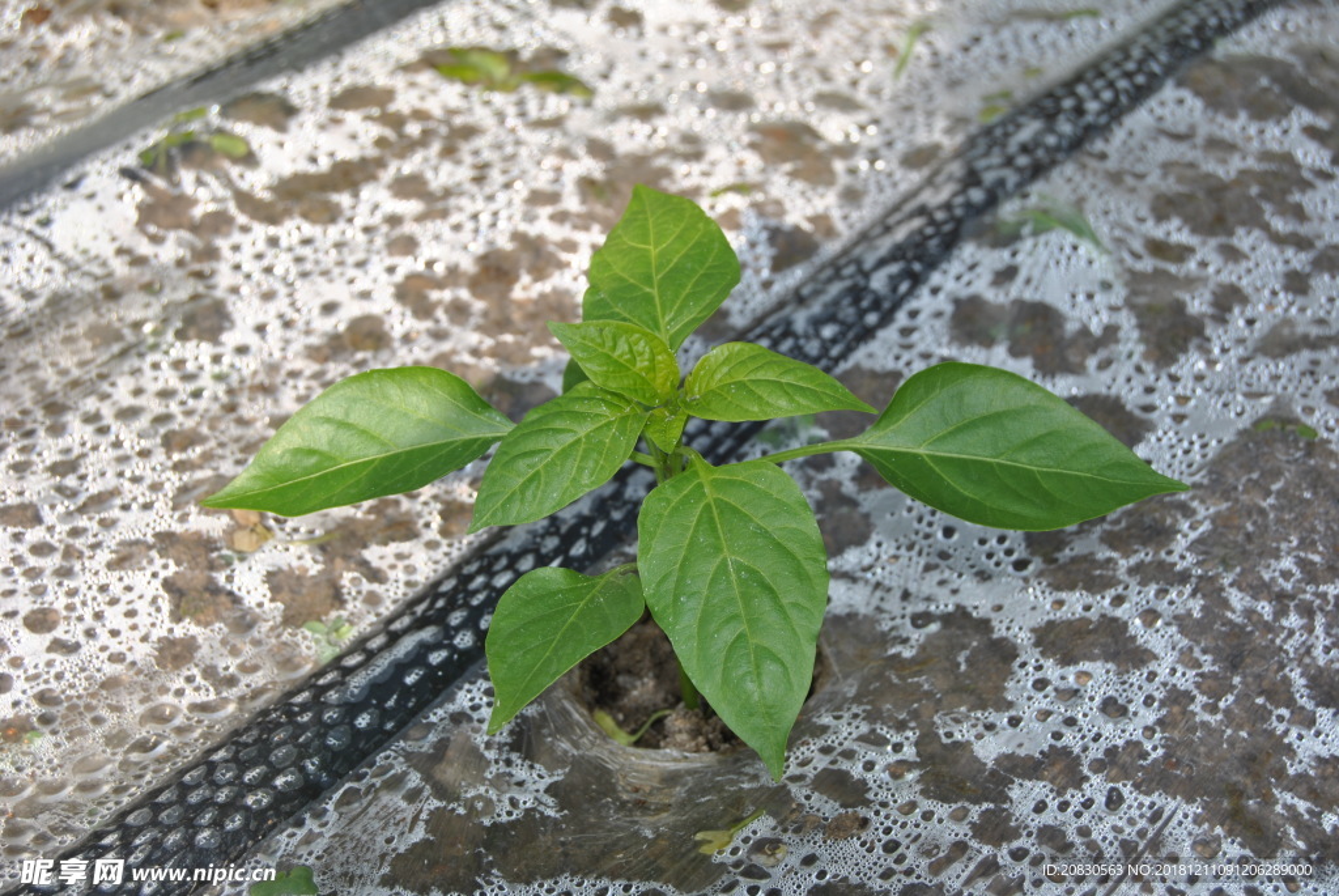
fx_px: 2569
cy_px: 448
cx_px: 670
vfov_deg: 19.8
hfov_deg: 29.2
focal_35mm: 69
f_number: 7.1
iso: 100
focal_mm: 46
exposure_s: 1/200
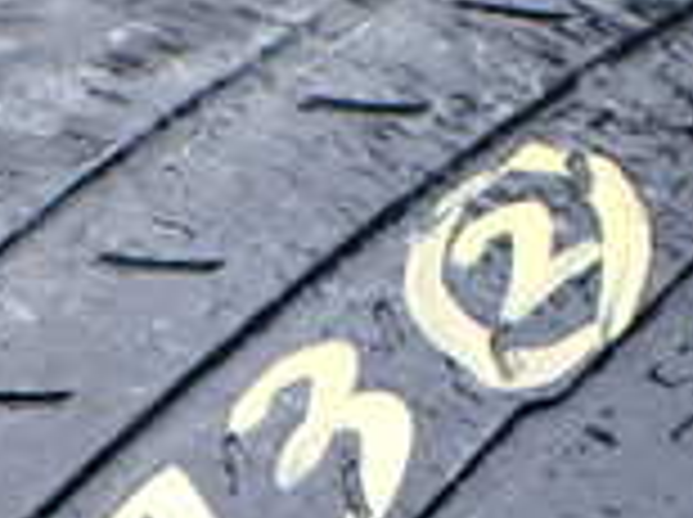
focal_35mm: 117
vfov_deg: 12.2
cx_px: 171
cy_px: 716
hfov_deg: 16.8
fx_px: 2339
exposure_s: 1/125
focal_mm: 5.4
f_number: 2.3
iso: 320
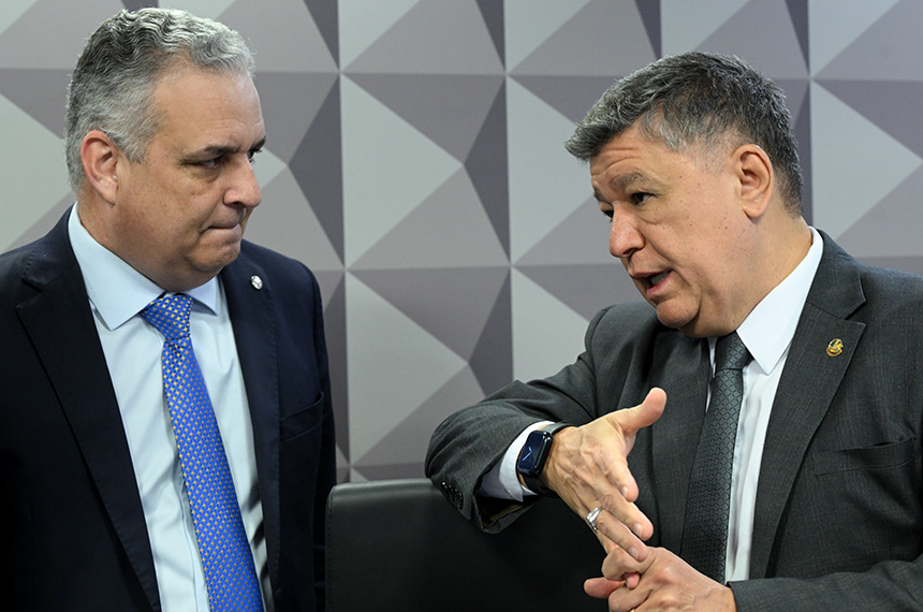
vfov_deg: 19.1
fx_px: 1817
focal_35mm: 71
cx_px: 462
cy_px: 306
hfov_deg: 28.5
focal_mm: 71
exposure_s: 1/160
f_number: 5.6
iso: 4000
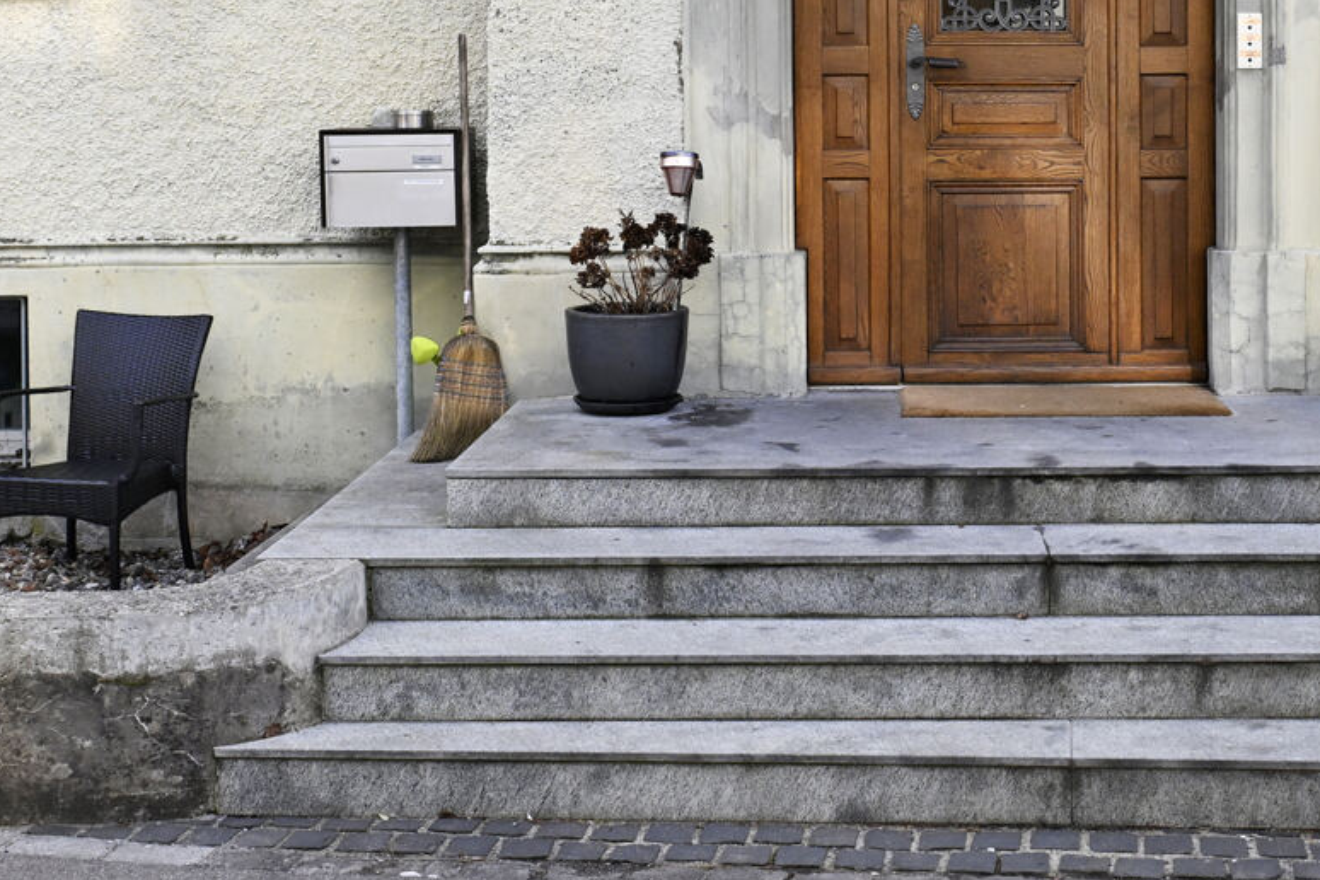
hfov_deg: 31.8
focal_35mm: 62
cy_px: -159
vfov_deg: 20.6
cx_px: 991
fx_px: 2273
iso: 800
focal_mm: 24
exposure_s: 1/400
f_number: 8
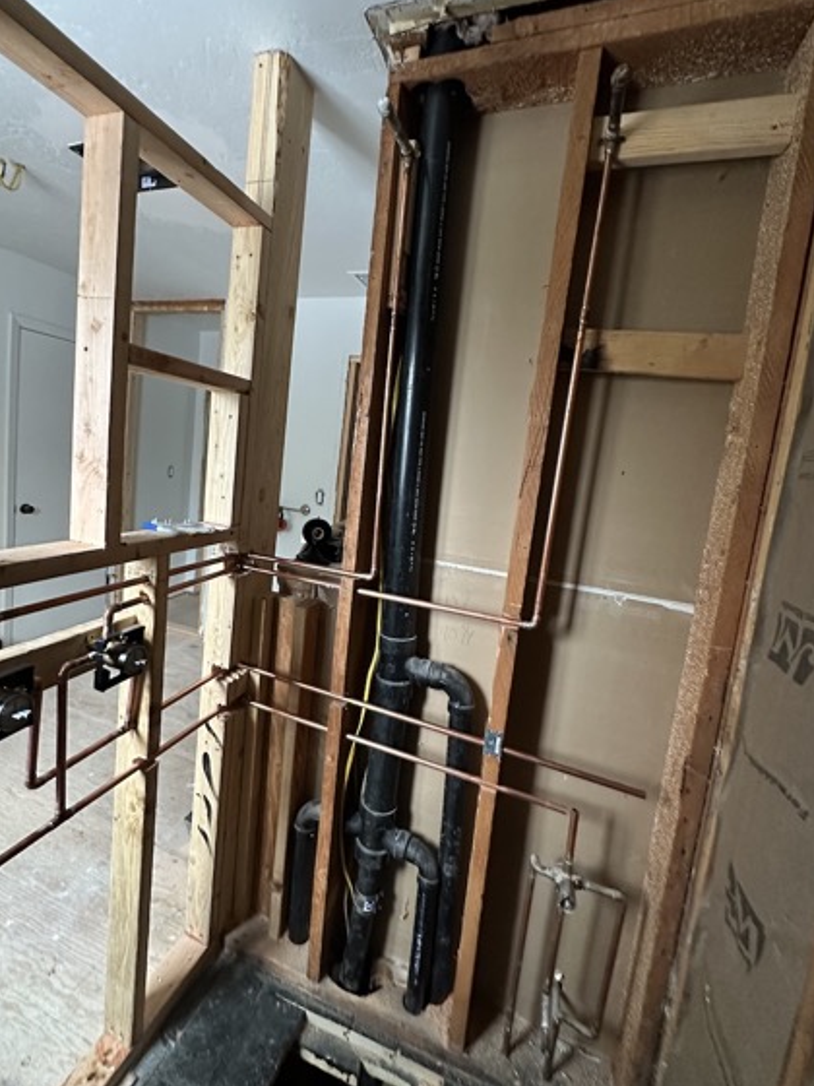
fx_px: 502
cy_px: 506
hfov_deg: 77.9
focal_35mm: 16
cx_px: 368
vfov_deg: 94.4
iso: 800
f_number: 2.2
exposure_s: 1/60
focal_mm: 2.22
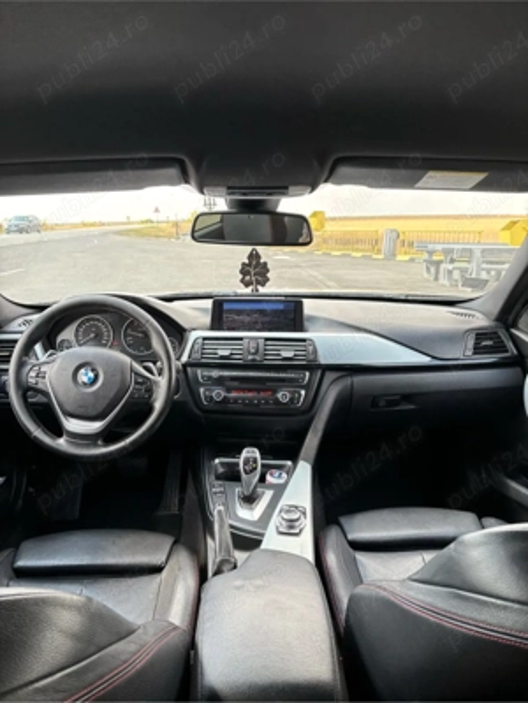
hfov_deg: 53.1
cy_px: 352
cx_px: 264
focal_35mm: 26
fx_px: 529
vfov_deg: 67.3
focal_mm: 5.96
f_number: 1.6
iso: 50
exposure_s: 1/157
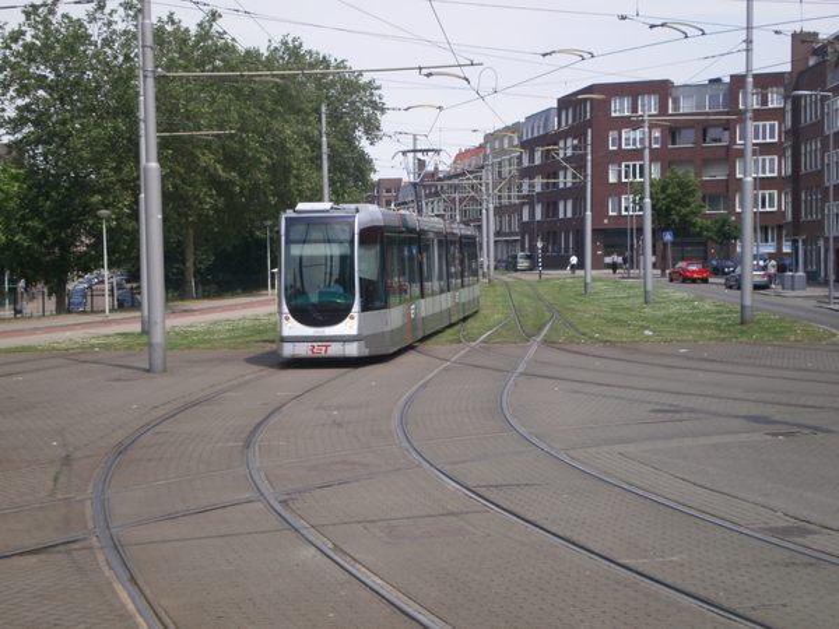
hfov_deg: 32.7
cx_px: 420
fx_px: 1430
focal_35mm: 59
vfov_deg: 24.8
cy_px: 314
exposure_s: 1/320
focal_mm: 10.3
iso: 100
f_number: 5.9
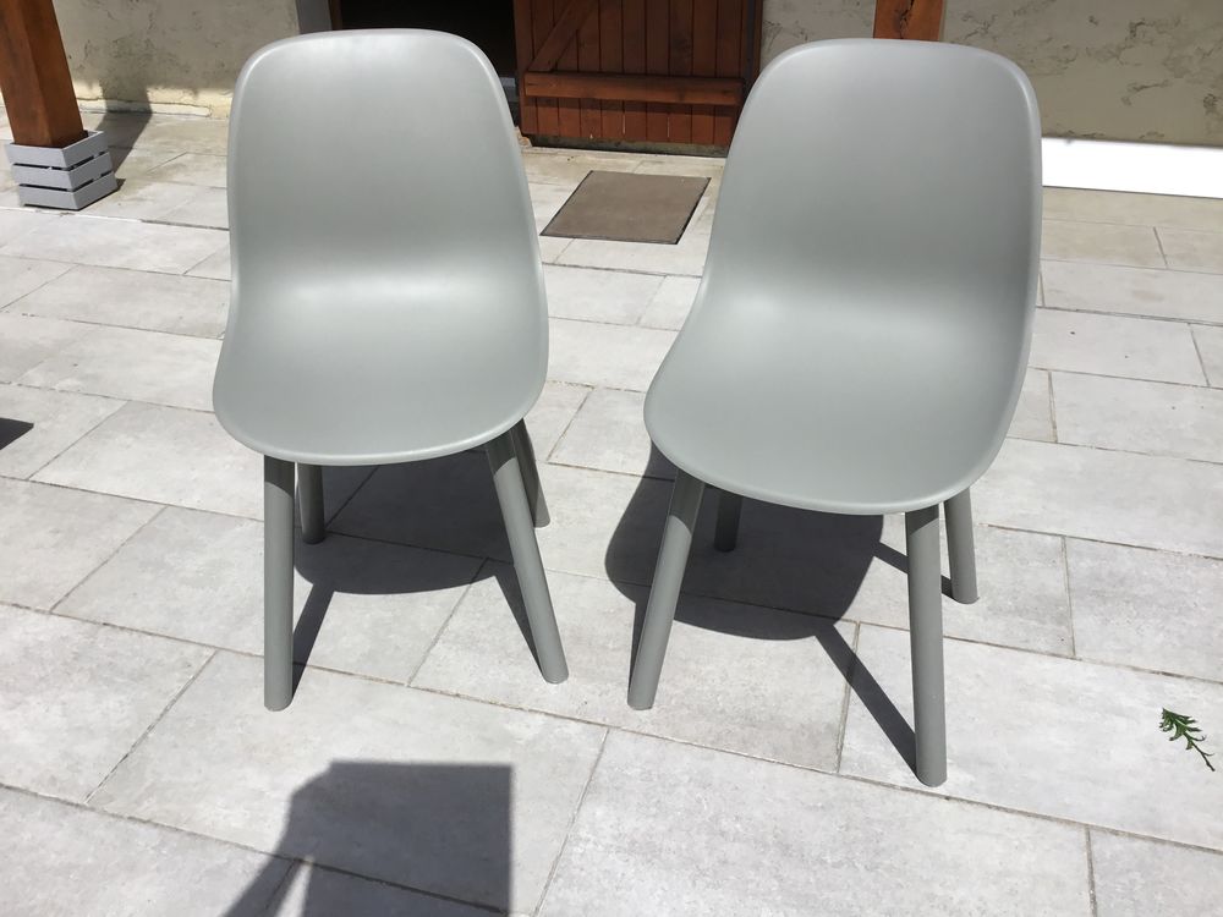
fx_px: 1095
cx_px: 612
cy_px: 458
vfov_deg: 45.4
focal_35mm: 31
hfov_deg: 58.4
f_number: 2.4
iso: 25
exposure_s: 1/2632
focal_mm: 3.3
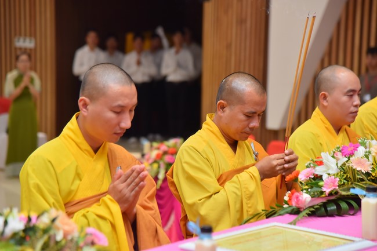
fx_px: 1256
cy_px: 126
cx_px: 188
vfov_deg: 11.4
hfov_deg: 17.1
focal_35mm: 120
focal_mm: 120
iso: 1250
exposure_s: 1/200
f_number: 5
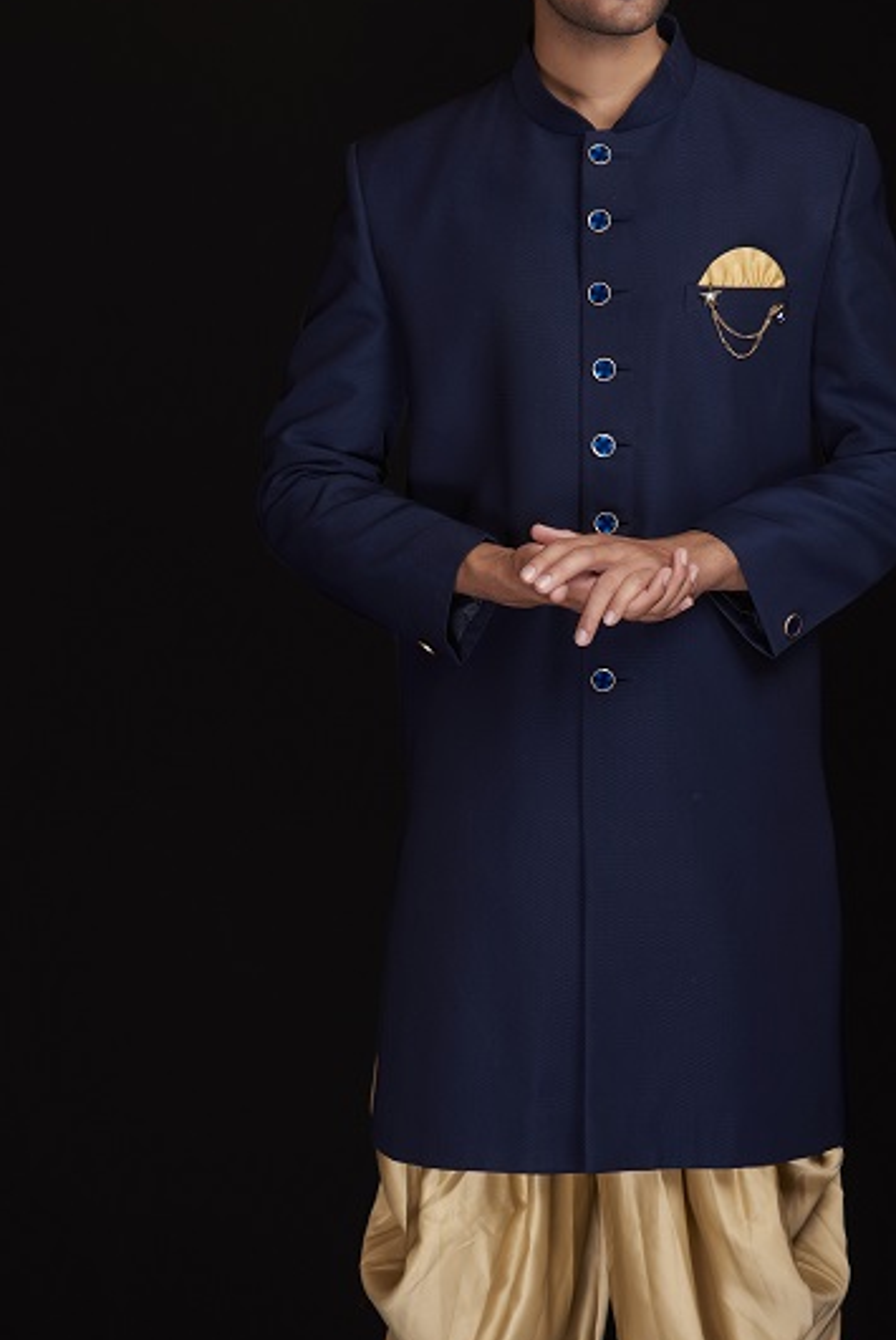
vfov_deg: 21.9
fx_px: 3465
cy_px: 813
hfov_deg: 14.7
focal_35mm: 93
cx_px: 606
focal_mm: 55
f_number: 6.3
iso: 100
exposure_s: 1/125
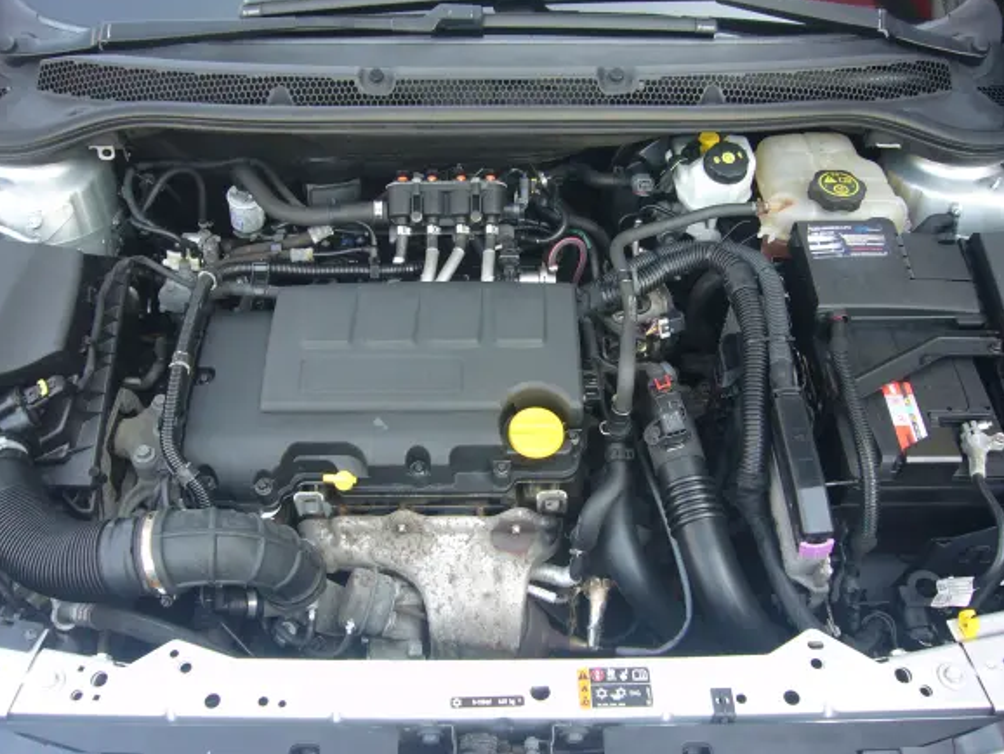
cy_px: 351
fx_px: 899
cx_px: 493
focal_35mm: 31
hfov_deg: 58.3
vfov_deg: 45.4
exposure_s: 1/50
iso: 80
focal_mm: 4.6
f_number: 2.8
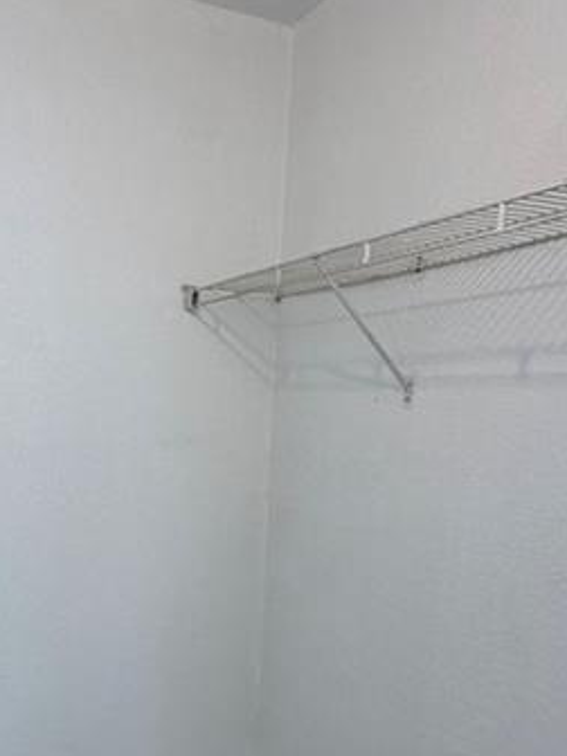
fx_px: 699
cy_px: 558
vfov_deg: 54.4
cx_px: 173
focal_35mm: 32
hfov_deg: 43.3
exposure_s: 1/121
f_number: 2.2
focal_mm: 2.22
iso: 125
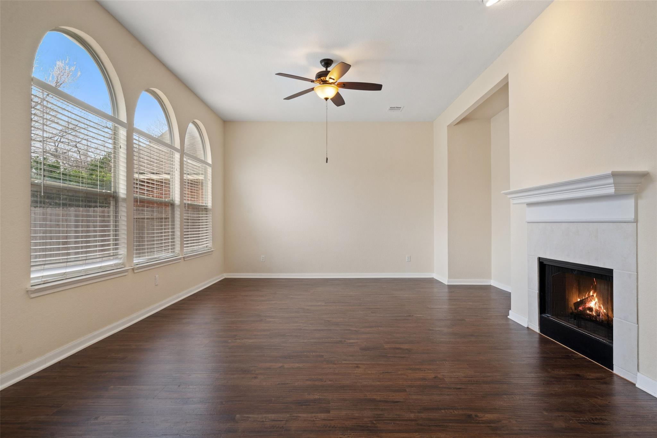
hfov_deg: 86.9
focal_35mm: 19
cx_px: 328
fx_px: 347
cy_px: 219
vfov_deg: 64.5
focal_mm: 19
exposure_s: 1/3
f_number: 9
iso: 250
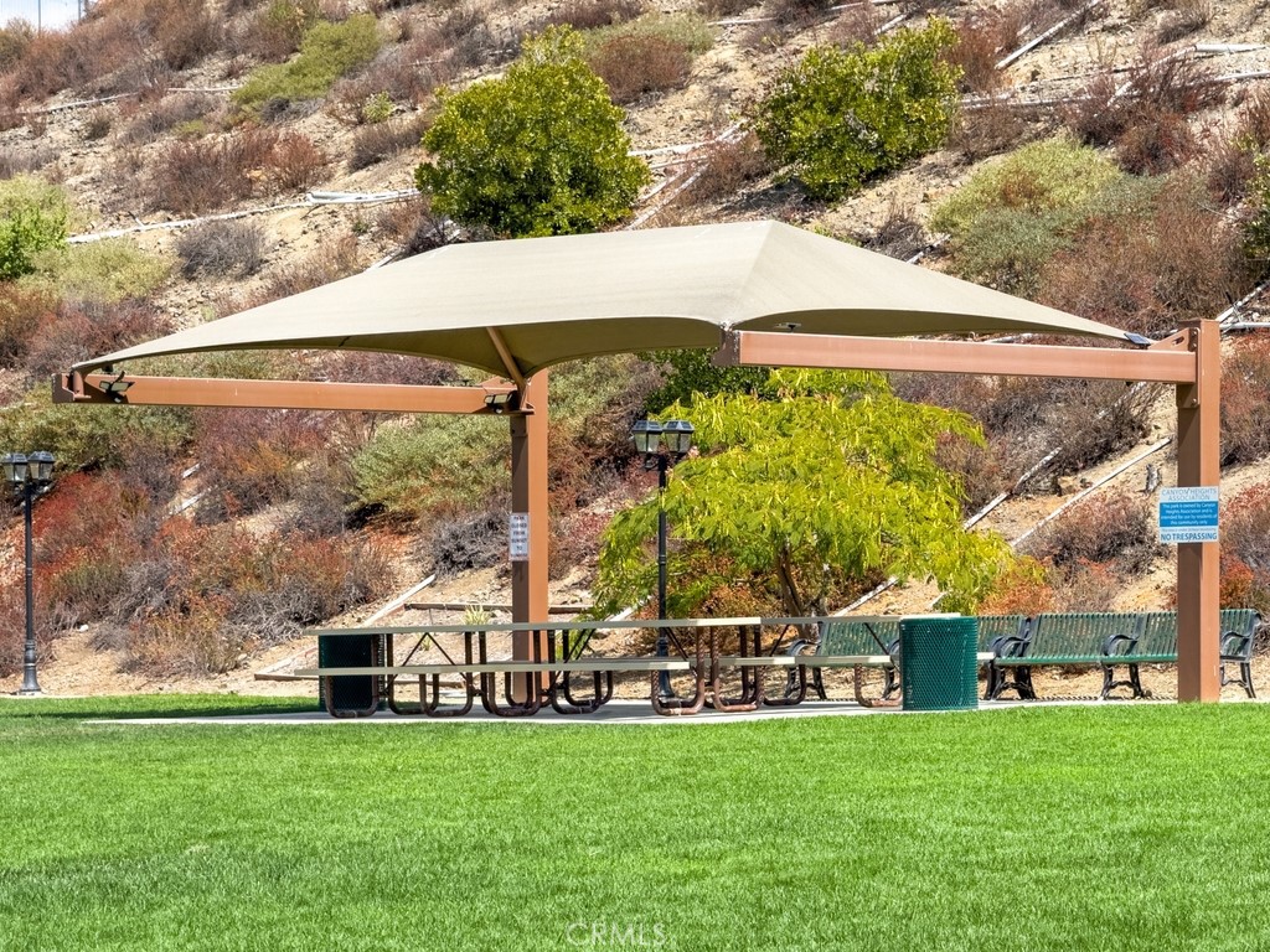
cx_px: 635
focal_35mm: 120
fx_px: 4403
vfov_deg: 12.3
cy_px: 476
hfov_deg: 16.4
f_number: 2.8
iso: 64
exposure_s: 1/1600
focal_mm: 15.66
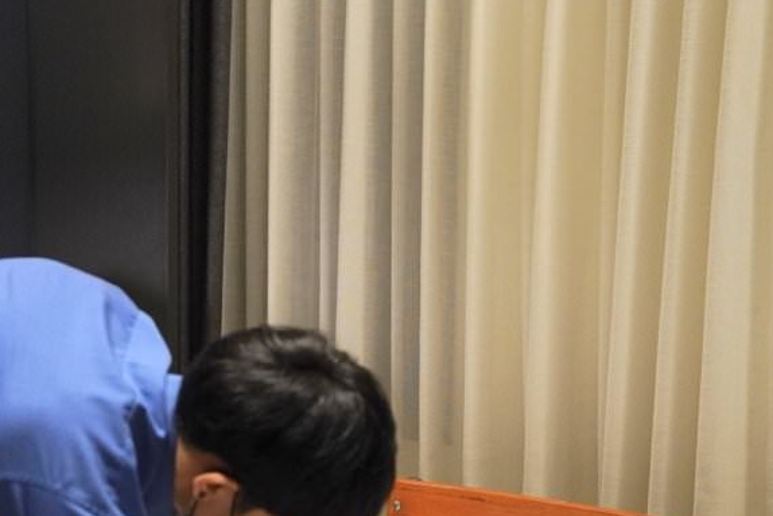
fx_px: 2050
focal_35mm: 95
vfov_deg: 14.1
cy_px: 524
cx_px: 88
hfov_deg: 20.9
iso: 1600
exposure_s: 1/160
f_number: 4
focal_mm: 45.7
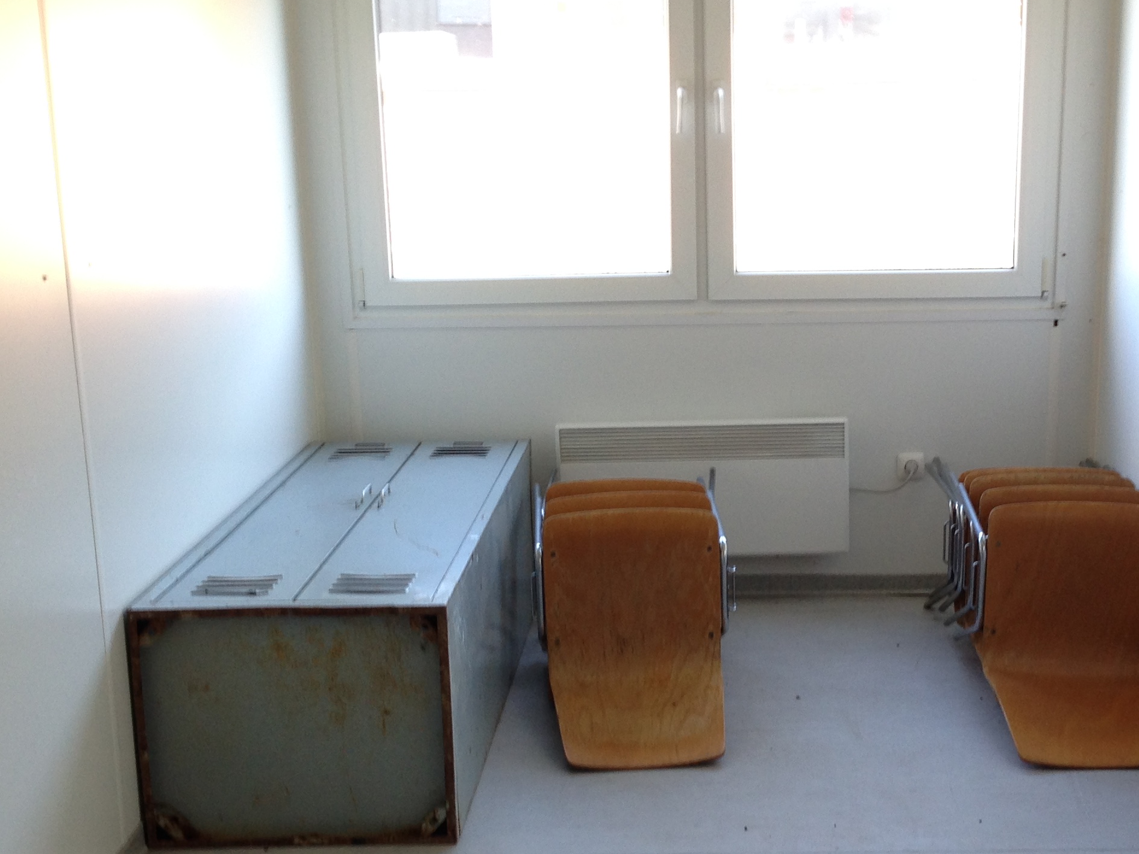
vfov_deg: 25.5
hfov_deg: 33.6
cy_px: 555
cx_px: 704
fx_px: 1875
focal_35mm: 57
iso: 50
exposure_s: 1/30
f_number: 2.4
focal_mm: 4.12
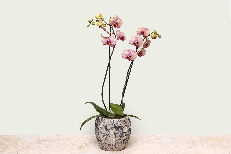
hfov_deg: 50.7
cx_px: 116
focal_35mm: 38
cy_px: 77
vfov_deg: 35.1
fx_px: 244
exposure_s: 1/125
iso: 500
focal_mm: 25.4
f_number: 8
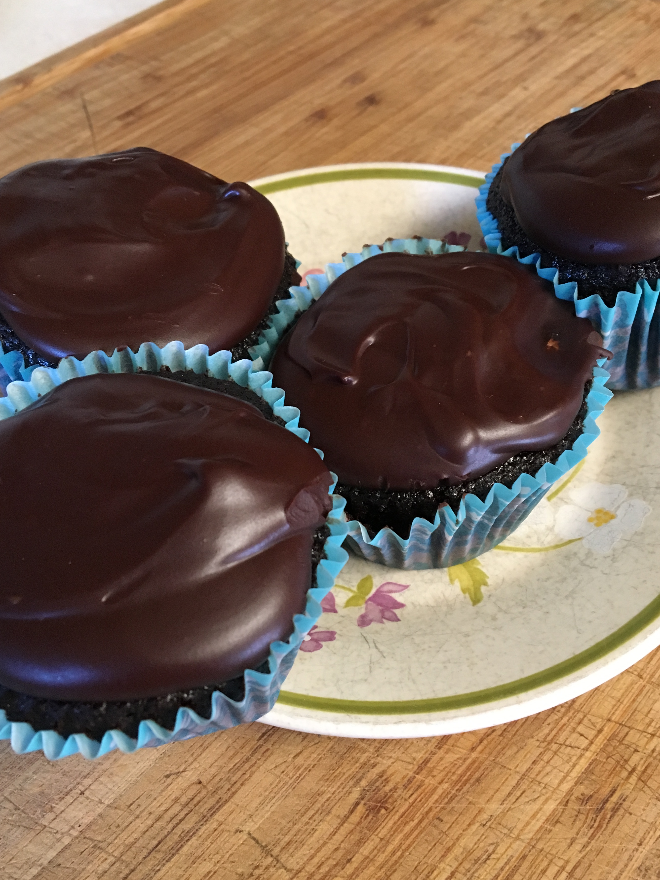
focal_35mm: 33
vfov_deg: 55.3
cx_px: 337
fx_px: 839
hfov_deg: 42.9
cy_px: 426
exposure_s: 1/30
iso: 160
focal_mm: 4.15
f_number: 2.2
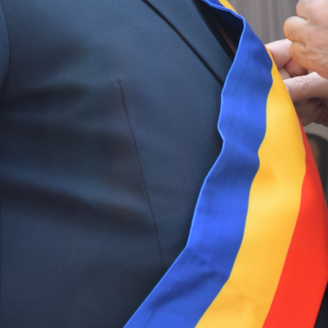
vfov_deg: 7.4
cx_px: 371
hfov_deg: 7.4
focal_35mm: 236
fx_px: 2530
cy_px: -61
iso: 320
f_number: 8
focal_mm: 38
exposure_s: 1/125
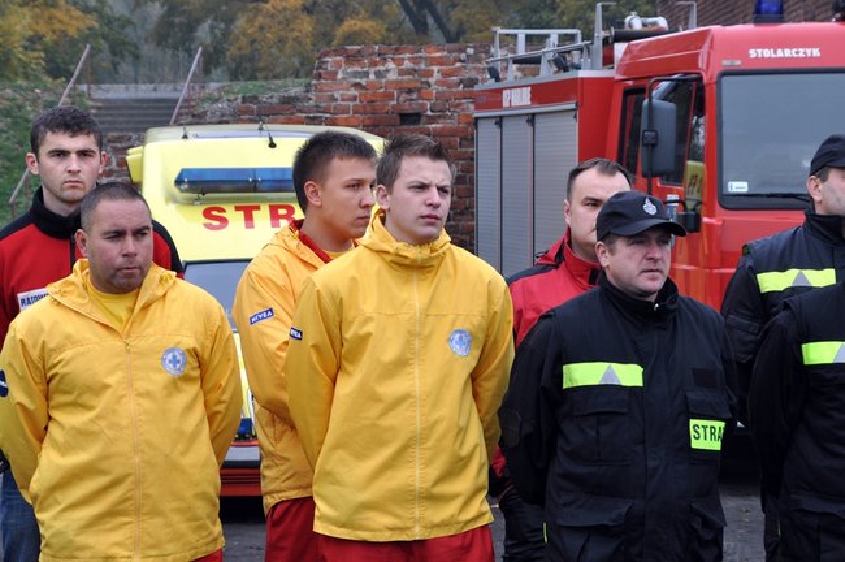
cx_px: 422
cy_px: 281
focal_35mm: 147
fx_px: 3447
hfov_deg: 14.0
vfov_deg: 9.3
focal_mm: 98
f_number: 11
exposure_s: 1/60
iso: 400
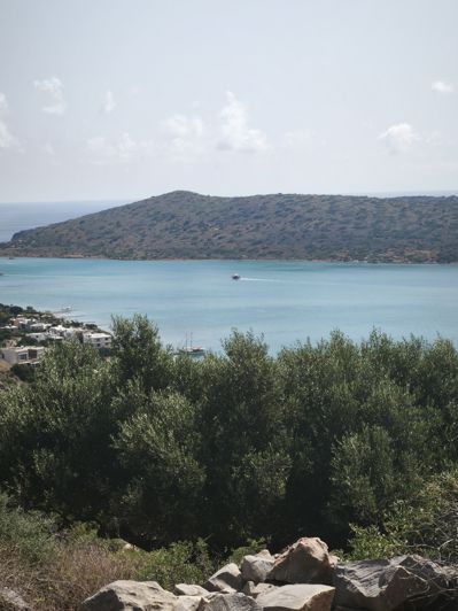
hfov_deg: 18.2
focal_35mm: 81
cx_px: 229
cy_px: 306
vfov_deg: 24.1
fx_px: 1429
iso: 50
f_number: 1.9
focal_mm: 7.1
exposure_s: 1/660
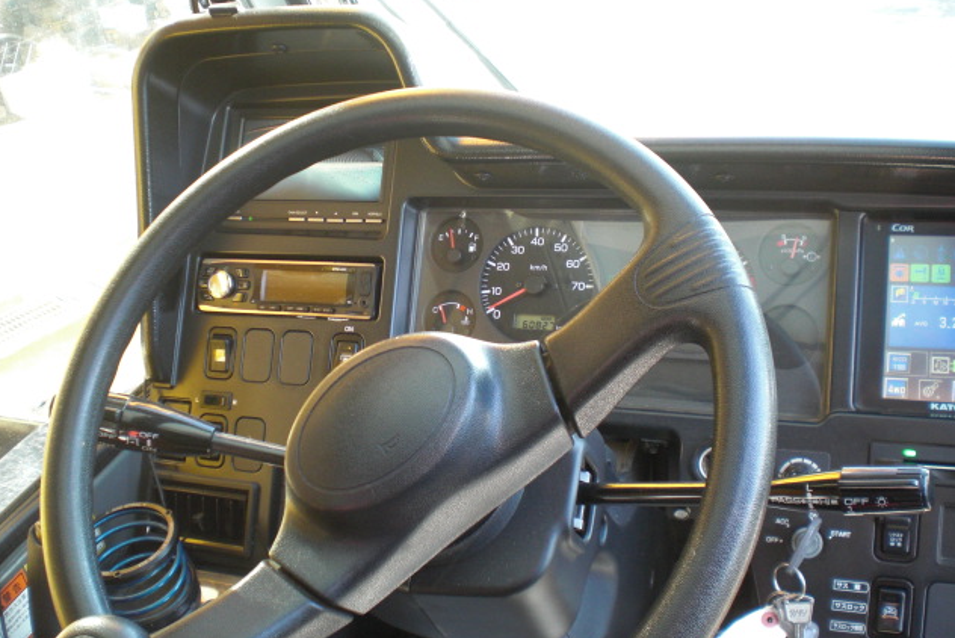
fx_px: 1062
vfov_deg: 33.4
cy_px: 317
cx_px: 479
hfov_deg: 48.4
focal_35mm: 40
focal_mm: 6.3
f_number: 3.1
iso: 200
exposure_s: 1/80
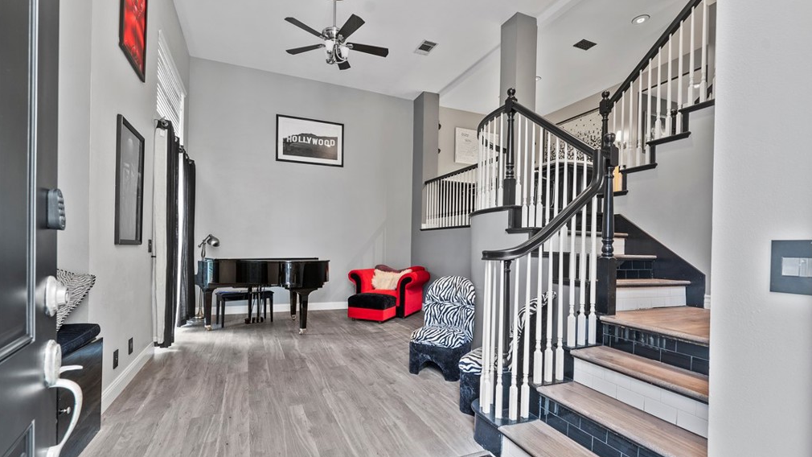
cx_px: 408
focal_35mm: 17
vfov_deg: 63.8
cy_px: 247
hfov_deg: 95.9
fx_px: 366
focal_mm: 16
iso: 250
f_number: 6.3
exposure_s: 1/1.25
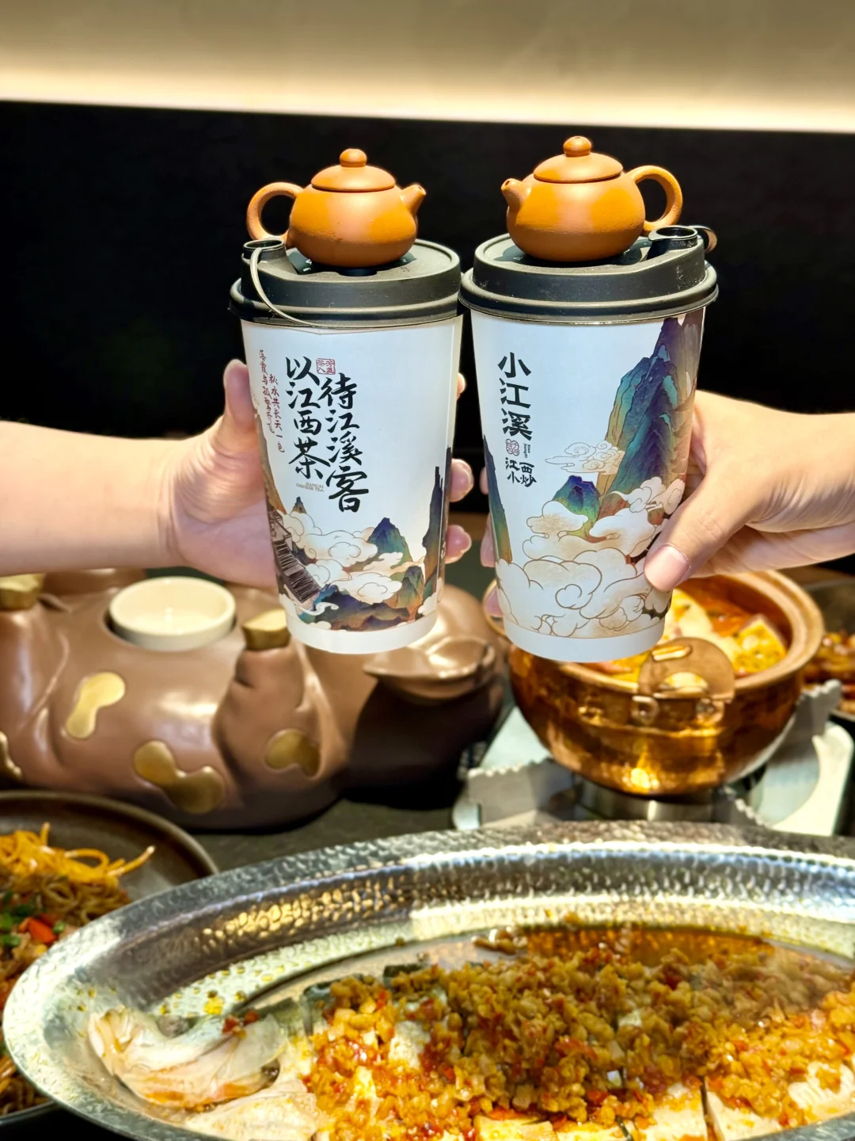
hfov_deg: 30.3
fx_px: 1581
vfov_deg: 39.7
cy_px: 570
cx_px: 428
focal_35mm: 48
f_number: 1.78
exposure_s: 1/100
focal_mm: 6.76
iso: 64
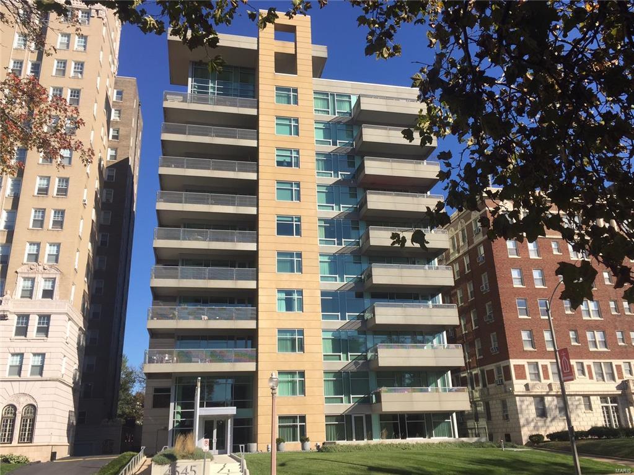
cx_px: 317
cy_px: 238
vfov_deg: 48.2
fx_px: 531
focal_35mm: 29
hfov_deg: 61.7
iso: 32
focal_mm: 4.15
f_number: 2.2
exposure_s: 1/1582
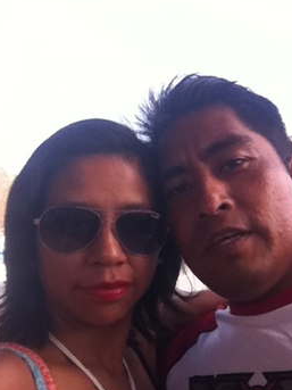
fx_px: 551
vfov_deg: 38.6
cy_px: 248
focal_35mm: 49
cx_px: 181
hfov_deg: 29.6
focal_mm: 3.85
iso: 125
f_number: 2.4
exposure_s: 1/886
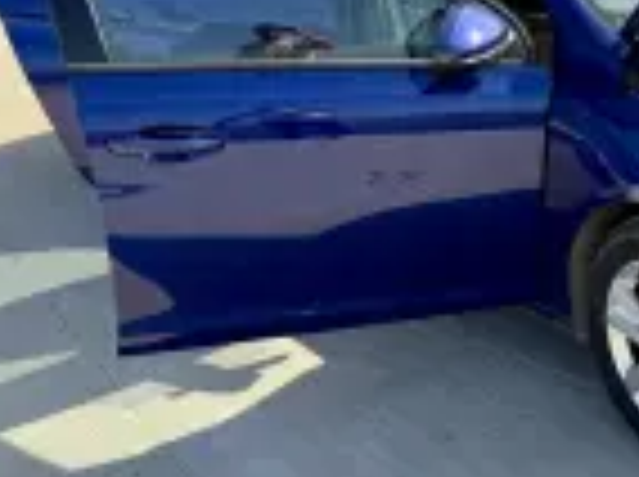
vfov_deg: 23.2
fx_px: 1124
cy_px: 22
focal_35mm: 61
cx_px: 590
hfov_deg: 30.2
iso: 100
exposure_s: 1/2445
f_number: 1.78
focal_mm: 6.76
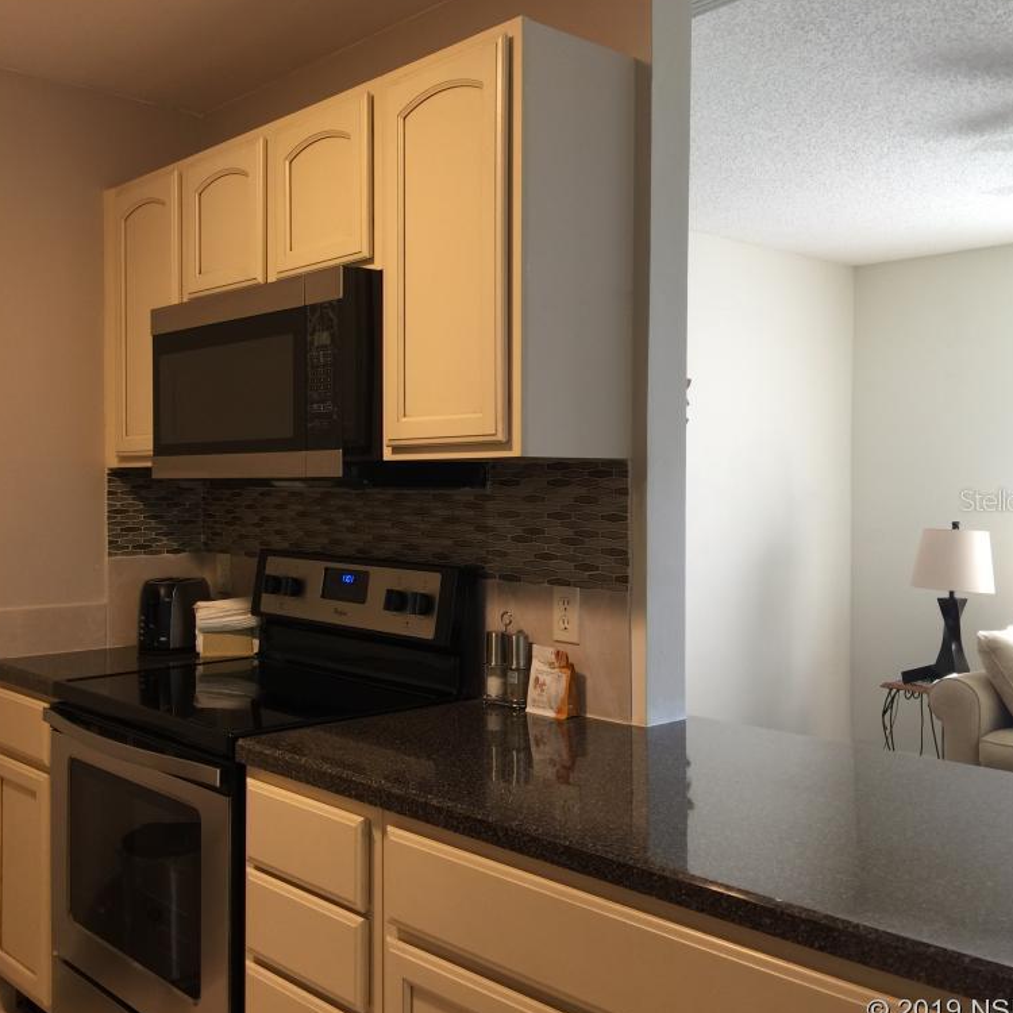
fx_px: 1159
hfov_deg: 46.9
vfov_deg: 47.2
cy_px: 500
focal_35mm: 35
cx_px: 396
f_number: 2.2
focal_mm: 4.15
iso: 32
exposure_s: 1/15
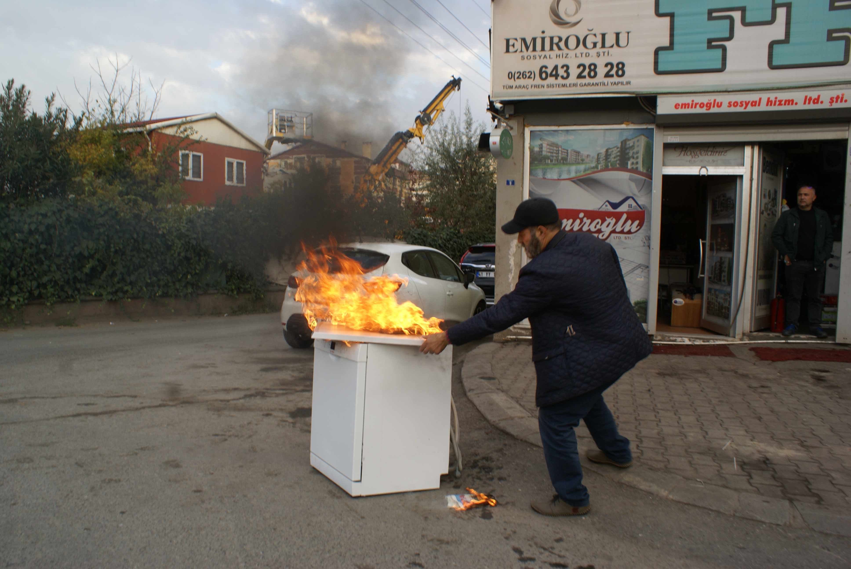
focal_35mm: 27
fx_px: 639
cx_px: 426
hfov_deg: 67.3
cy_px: 284
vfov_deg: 48.0
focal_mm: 18
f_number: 9
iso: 100
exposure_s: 1/80
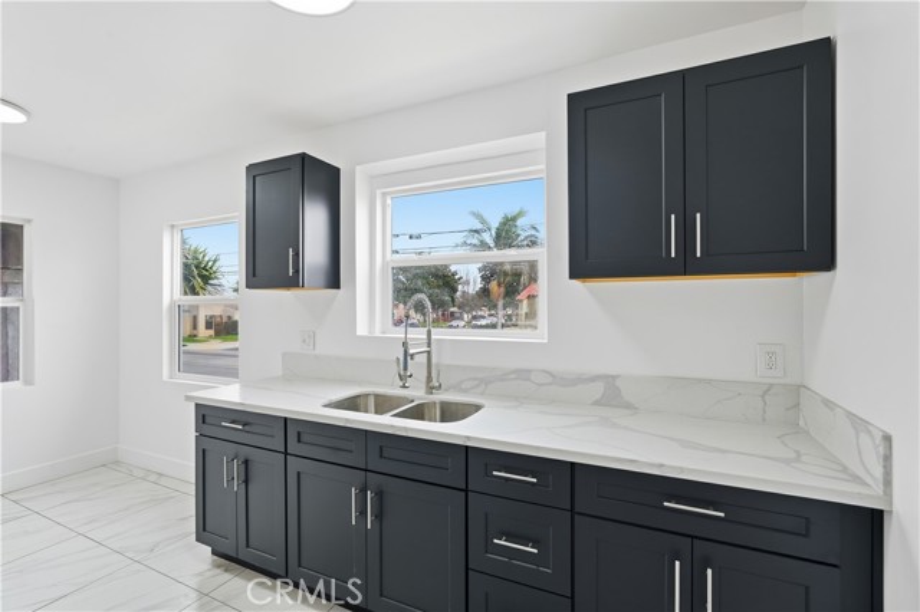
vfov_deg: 73.7
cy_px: 306
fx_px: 409
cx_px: 460
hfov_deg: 96.8
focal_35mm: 16
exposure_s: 1/80
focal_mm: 16
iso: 250
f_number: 9
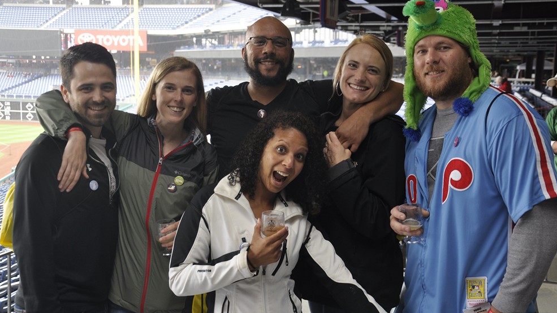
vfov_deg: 23.5
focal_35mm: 51
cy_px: 156
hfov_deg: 40.6
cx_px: 278
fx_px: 753
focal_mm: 32
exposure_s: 1/60
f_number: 5
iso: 400
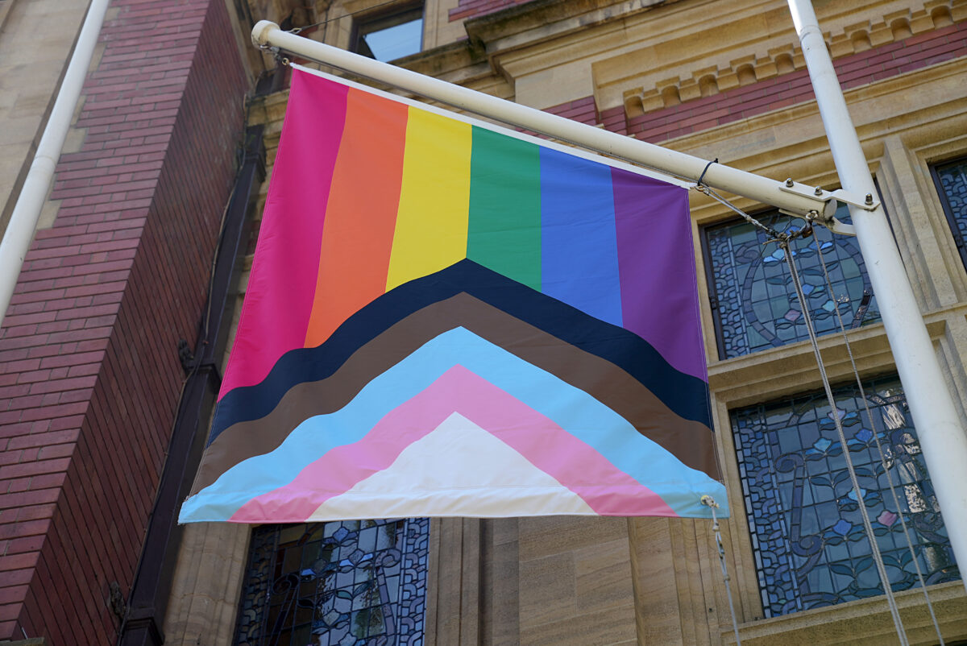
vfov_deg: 19.5
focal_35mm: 70
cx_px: 484
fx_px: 1882
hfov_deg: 28.8
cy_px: 323
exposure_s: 1/200
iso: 80
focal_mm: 70
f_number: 4.5
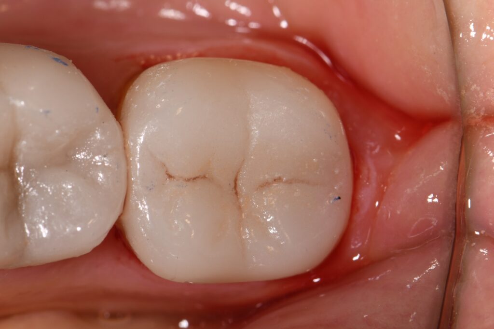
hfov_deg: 13.1
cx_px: 247
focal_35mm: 157
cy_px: 164
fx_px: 2154
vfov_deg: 8.7
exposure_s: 1/160
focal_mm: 105
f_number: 32
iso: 200
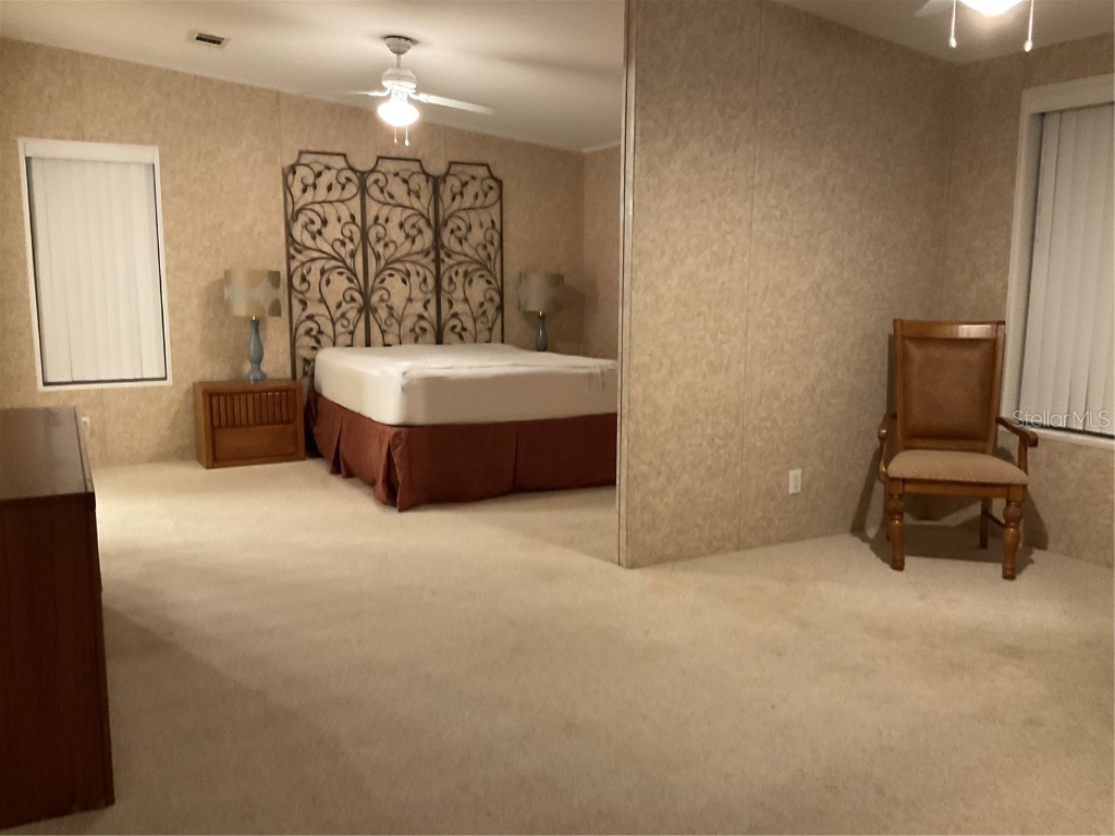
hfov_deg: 61.7
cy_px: 418
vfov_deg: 48.2
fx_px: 934
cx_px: 558
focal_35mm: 29
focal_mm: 3
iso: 320
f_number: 1.8
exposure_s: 1/30
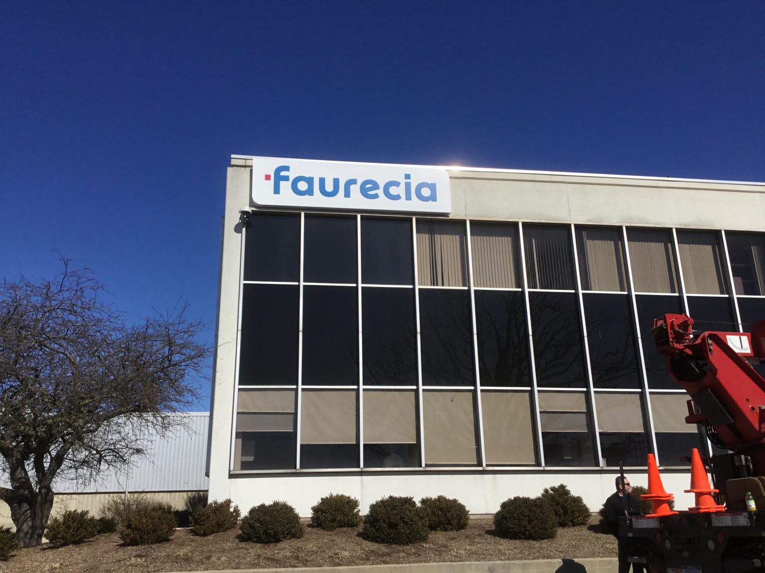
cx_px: 382
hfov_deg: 58.4
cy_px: 286
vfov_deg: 45.4
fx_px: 685
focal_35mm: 31
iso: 25
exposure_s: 1/3546
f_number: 2.4
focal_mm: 3.3
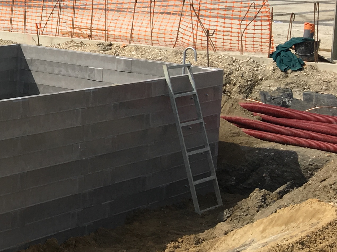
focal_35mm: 92
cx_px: -182
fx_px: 896
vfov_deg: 15.9
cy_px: 42
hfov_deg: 18.6
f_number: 2.2
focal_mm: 4.15
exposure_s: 1/1603
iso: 25
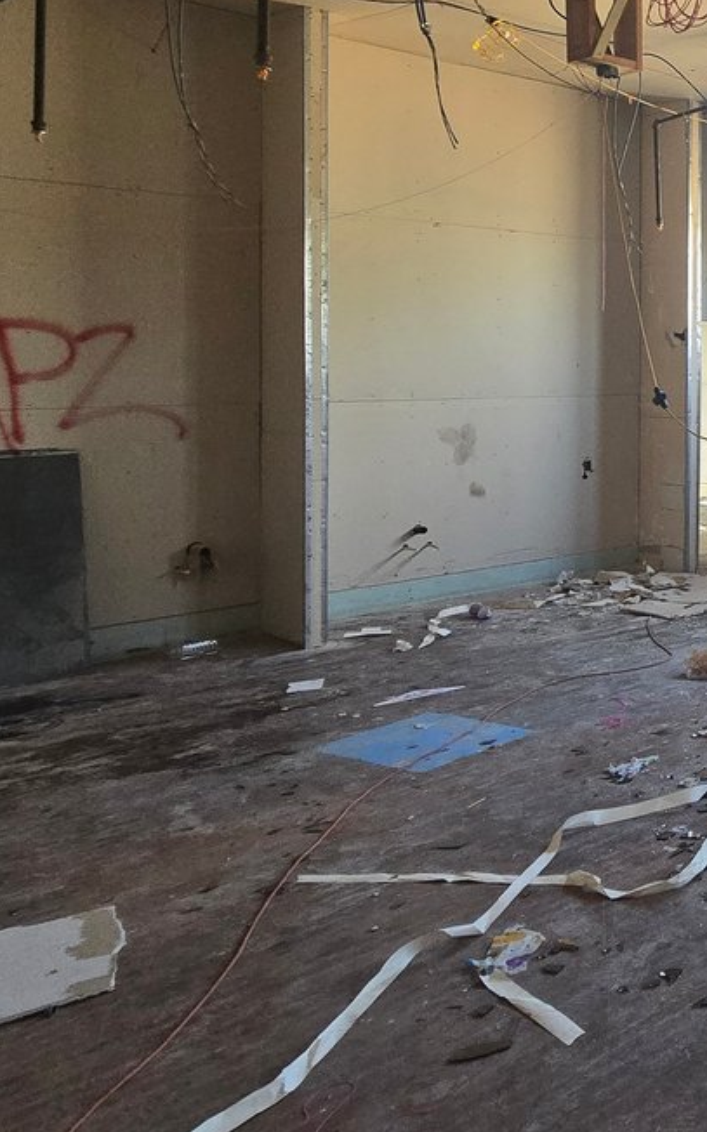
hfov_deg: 26.0
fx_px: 987
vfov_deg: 58.2
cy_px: 367
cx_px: 1116
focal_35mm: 32
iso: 250
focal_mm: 2.2
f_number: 2.2
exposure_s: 1/60
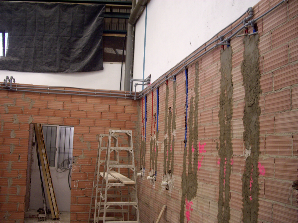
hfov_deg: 49.0
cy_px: 112
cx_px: 149
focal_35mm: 38
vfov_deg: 37.7
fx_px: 327
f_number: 2.8
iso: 200
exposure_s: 1/80
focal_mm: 7.9
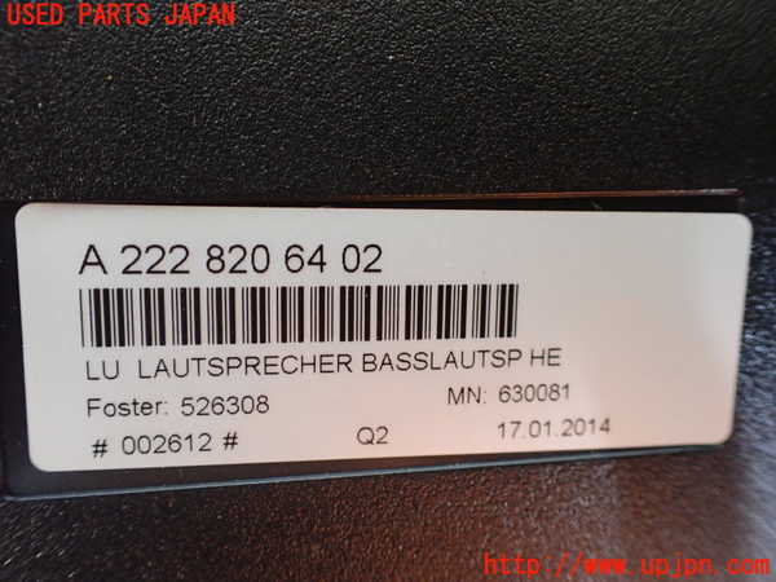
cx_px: 388
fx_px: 673
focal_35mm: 30
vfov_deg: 46.8
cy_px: 291
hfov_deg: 60.0
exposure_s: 1/80
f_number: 2.3
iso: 800
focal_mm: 5.4
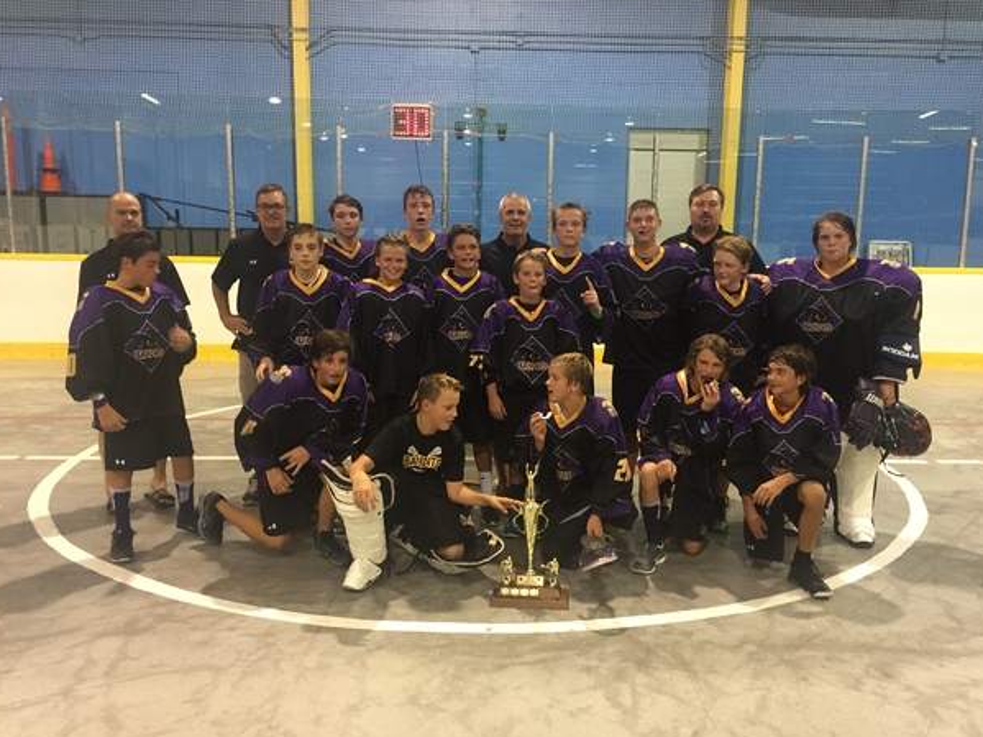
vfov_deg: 45.4
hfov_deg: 58.3
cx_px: 507
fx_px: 880
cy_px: 379
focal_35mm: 31
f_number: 2.2
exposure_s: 1/30
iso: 125
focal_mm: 4.15
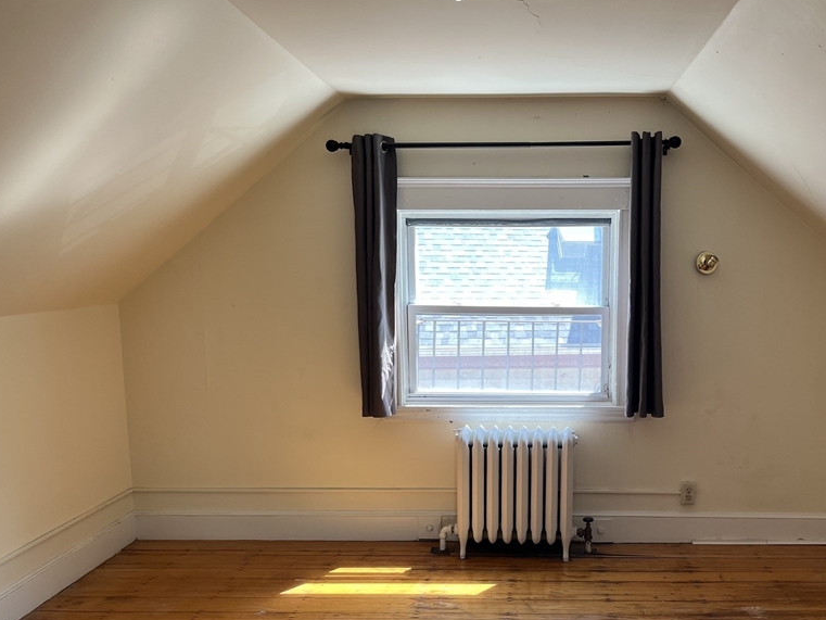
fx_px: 835
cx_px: 532
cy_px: 409
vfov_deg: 40.2
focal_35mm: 35
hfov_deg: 51.9
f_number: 1.6
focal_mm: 5.1
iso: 50
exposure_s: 1/121
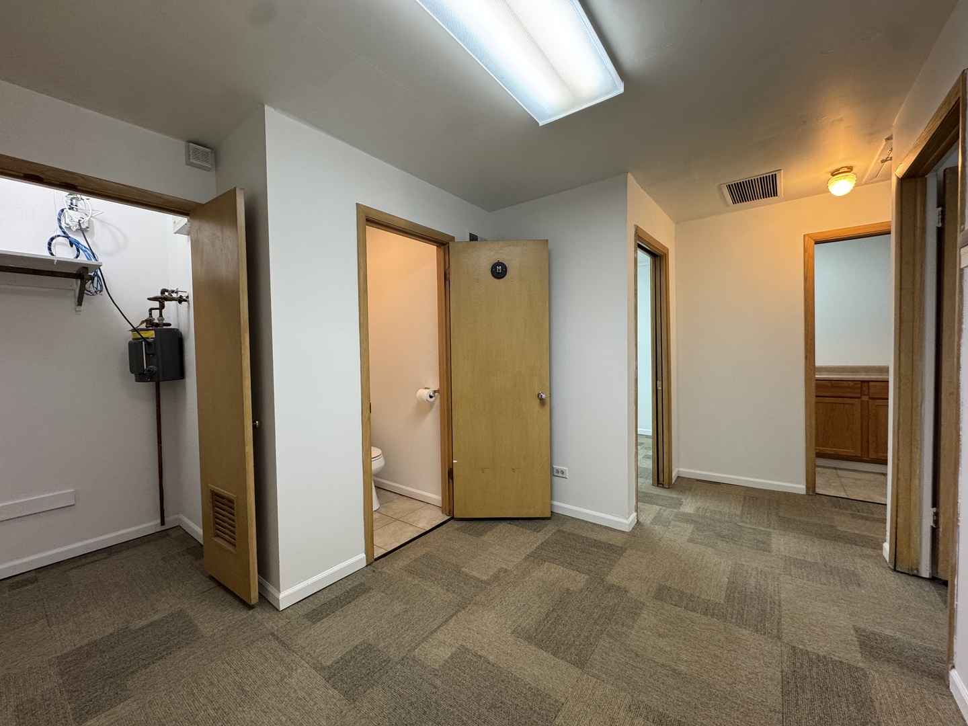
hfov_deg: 102.1
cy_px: 363
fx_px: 391
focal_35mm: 14
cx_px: 484
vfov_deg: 85.7
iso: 200
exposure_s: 1/120
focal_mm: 2.22
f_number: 2.2
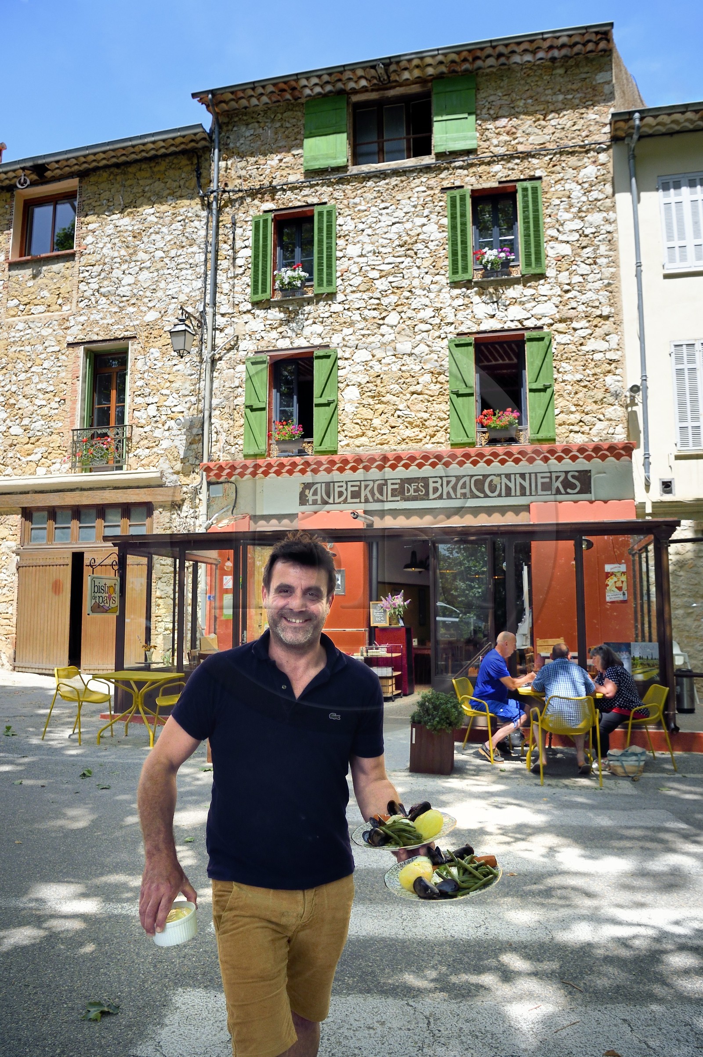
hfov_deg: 53.1
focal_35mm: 24
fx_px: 704
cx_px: 352
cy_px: 528
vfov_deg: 73.8
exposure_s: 1/1250
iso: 800
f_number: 8
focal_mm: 24
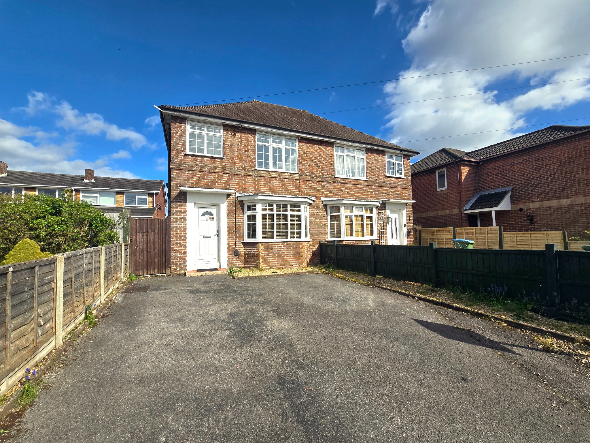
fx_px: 222
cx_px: 295
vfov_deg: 89.9
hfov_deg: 106.2
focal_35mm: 13
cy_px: 222
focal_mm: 2.2
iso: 50
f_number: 2.2
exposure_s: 1/3333
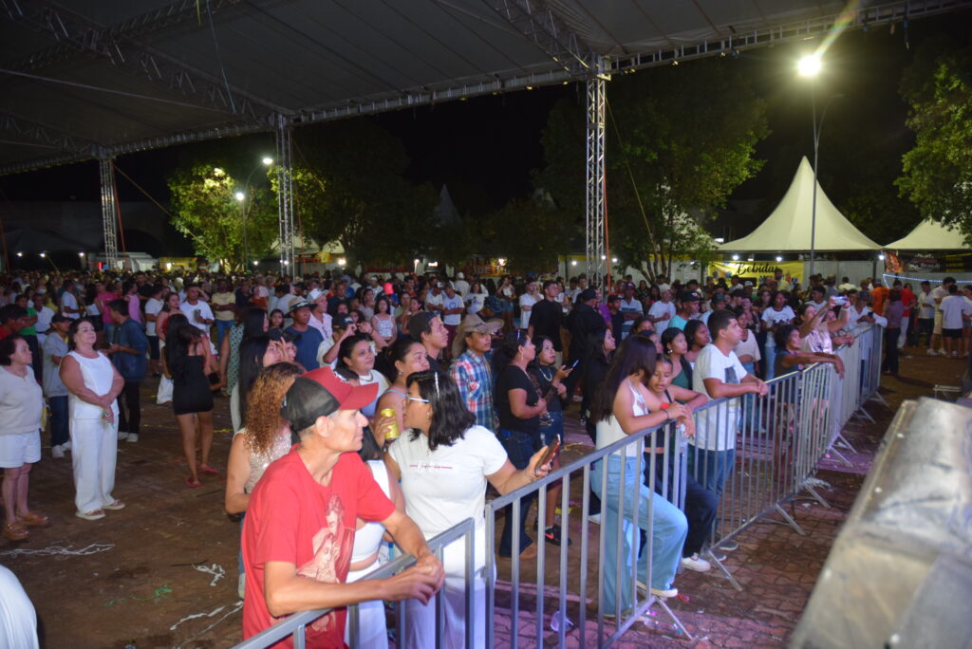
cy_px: 324
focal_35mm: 27
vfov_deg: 48.0
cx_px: 486
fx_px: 729
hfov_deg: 67.4
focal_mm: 18
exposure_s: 1/60
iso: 900
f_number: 3.5
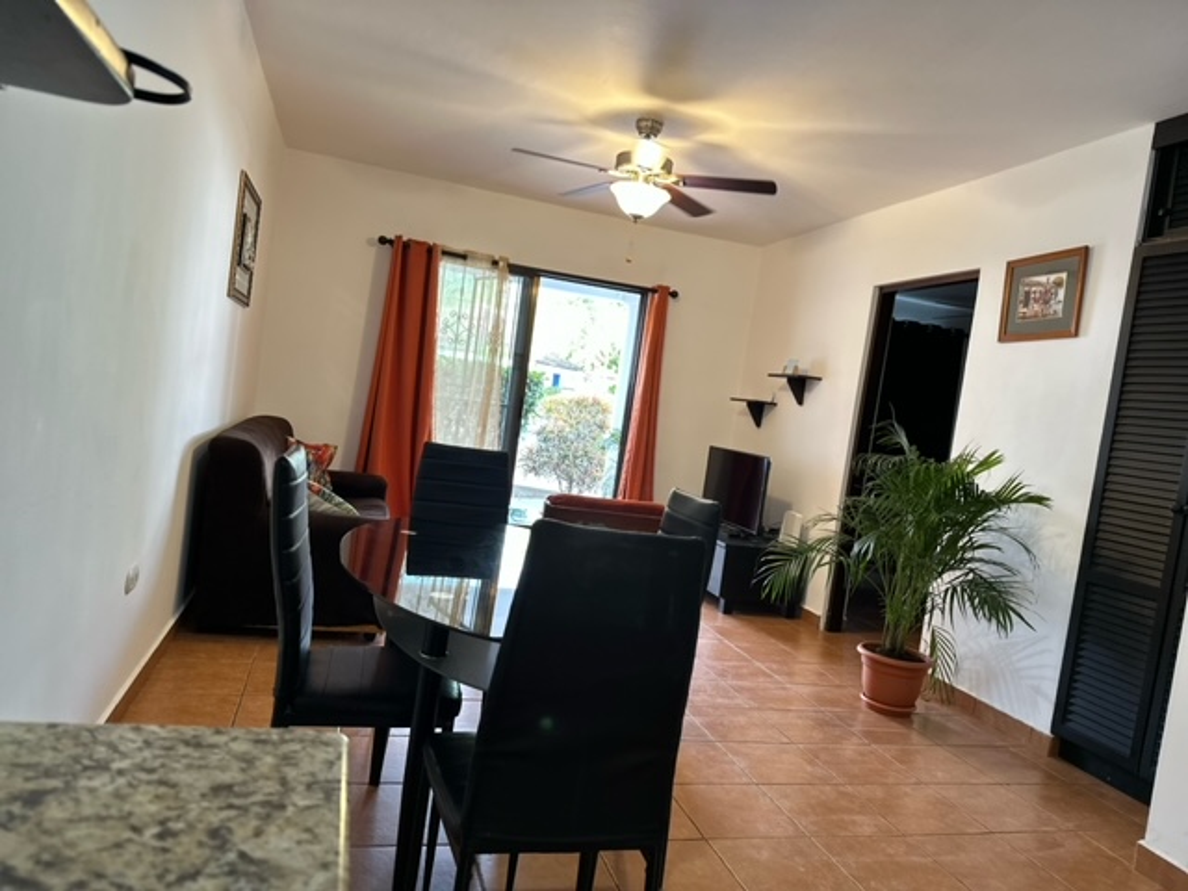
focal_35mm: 24
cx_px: 594
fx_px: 824
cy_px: 446
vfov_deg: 56.8
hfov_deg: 71.6
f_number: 1.78
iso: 125
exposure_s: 1/60
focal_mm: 6.86
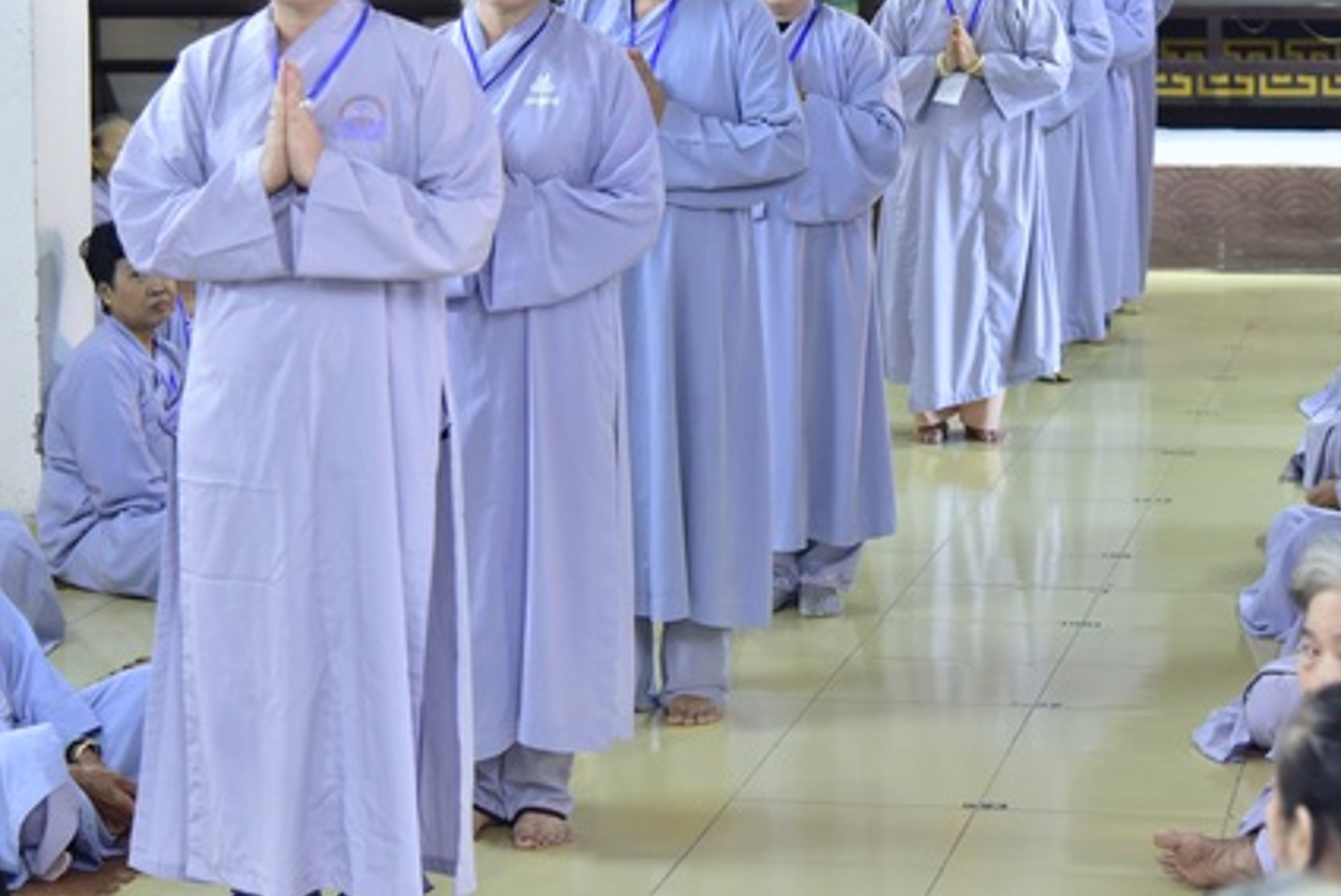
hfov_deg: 19.1
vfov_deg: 12.8
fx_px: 3988
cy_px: 293
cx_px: 735
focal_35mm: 107
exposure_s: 1/30
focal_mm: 70
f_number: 4
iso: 1600
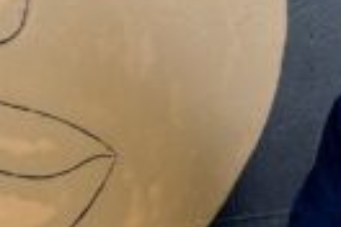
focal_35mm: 271
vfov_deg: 5.1
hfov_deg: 7.6
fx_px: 2567
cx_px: 331
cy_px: 182
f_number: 2.8
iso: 400
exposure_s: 1/800
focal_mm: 35
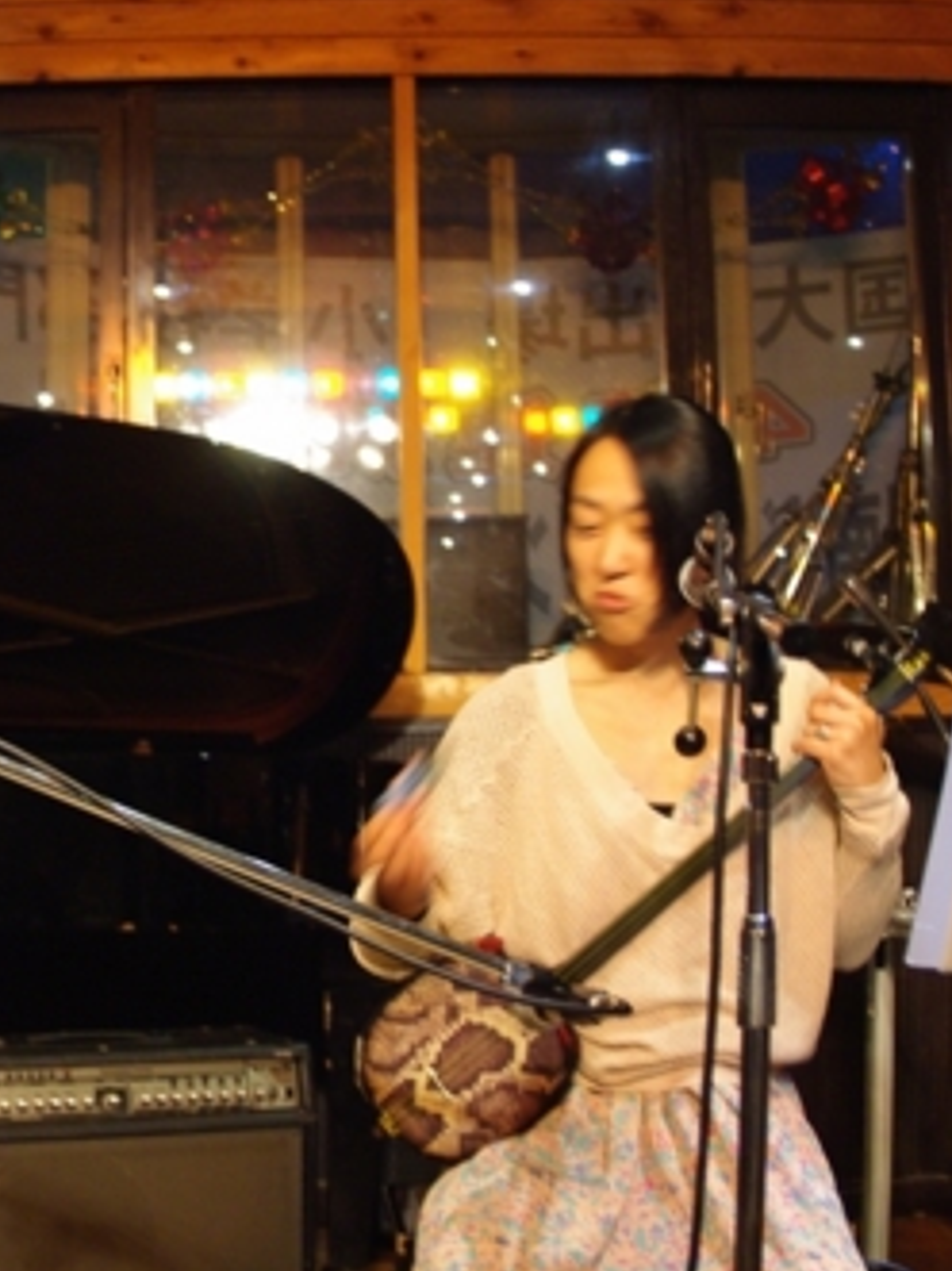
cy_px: 634
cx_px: 15
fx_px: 2238
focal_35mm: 61
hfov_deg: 23.1
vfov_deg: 31.7
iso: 800
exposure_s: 1/10
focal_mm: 28
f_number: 4.5
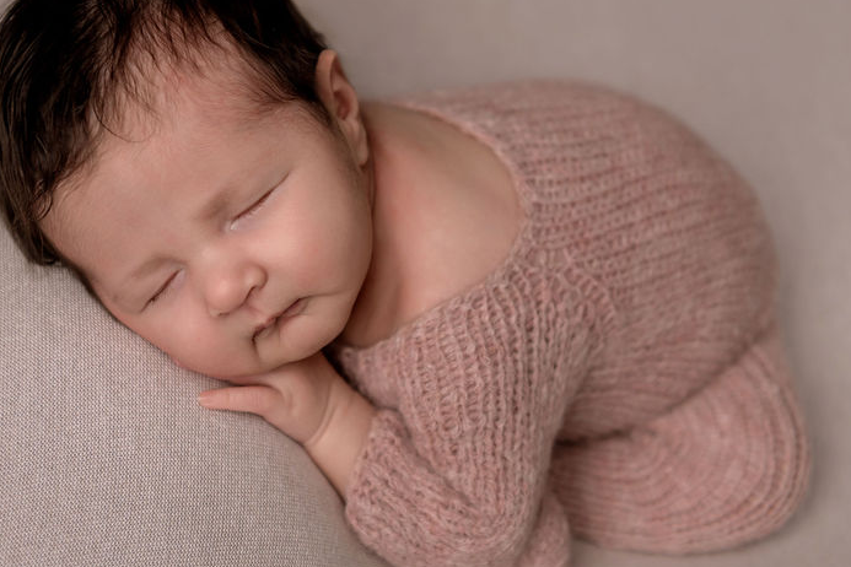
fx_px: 1607
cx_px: 367
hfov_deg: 29.6
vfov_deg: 20.0
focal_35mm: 68
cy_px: 226
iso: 125
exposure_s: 1/200
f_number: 3.2
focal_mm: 46
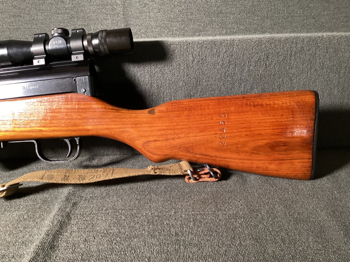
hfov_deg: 58.3
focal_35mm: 31
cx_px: 175
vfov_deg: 45.4
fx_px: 313
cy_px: 131
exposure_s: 1/33
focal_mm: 3.3
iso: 400
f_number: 2.4
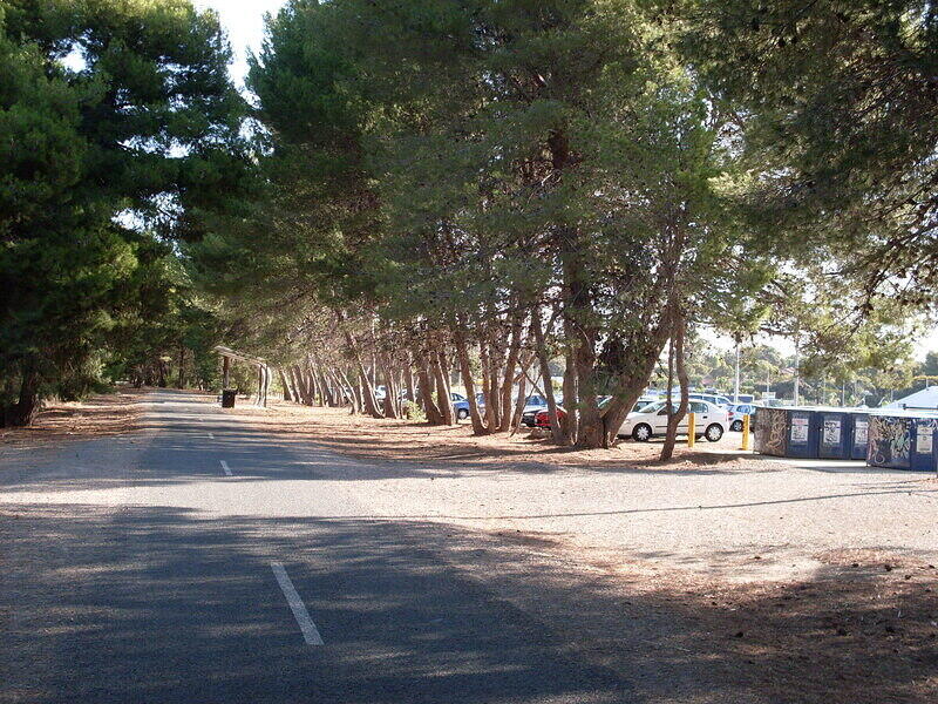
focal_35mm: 49
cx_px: 469
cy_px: 352
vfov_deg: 29.7
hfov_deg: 38.9
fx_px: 1328
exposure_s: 1/180
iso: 80
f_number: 3.1
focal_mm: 8.1
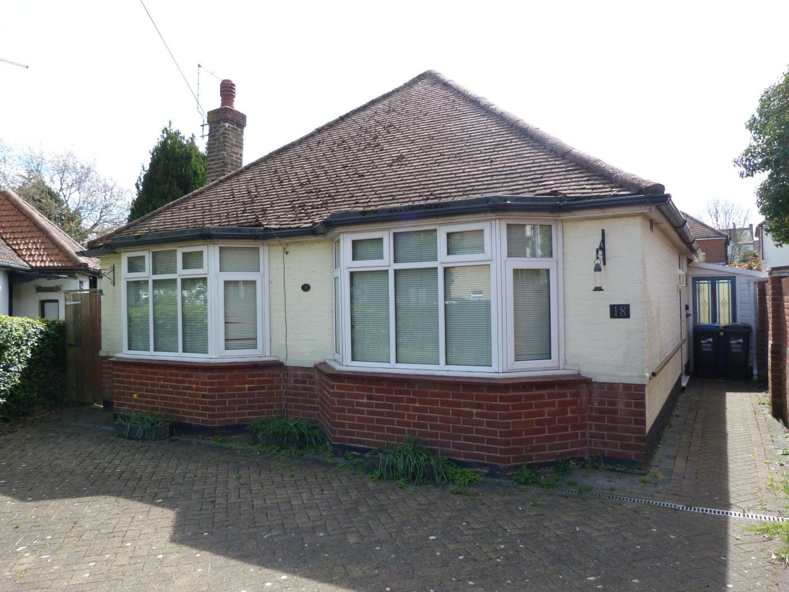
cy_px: 296
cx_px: 394
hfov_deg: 69.4
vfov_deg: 54.9
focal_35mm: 25
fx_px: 570
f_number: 2.8
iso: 80
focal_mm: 4.5
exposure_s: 1/320
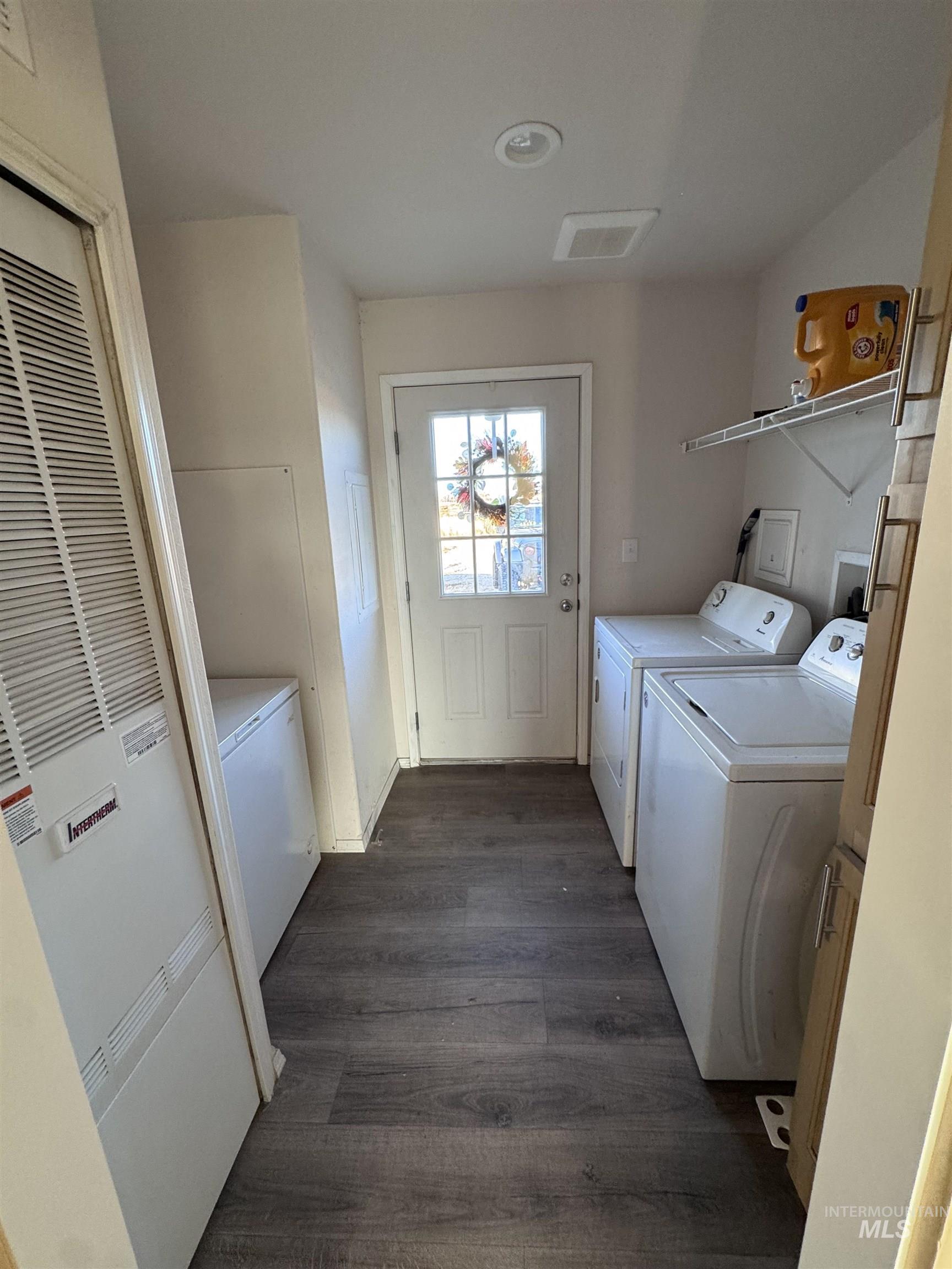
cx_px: 476
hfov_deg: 85.7
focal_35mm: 14
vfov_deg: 102.1
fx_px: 513
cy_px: 634
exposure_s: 1/120
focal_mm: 2.22
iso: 250
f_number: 2.2
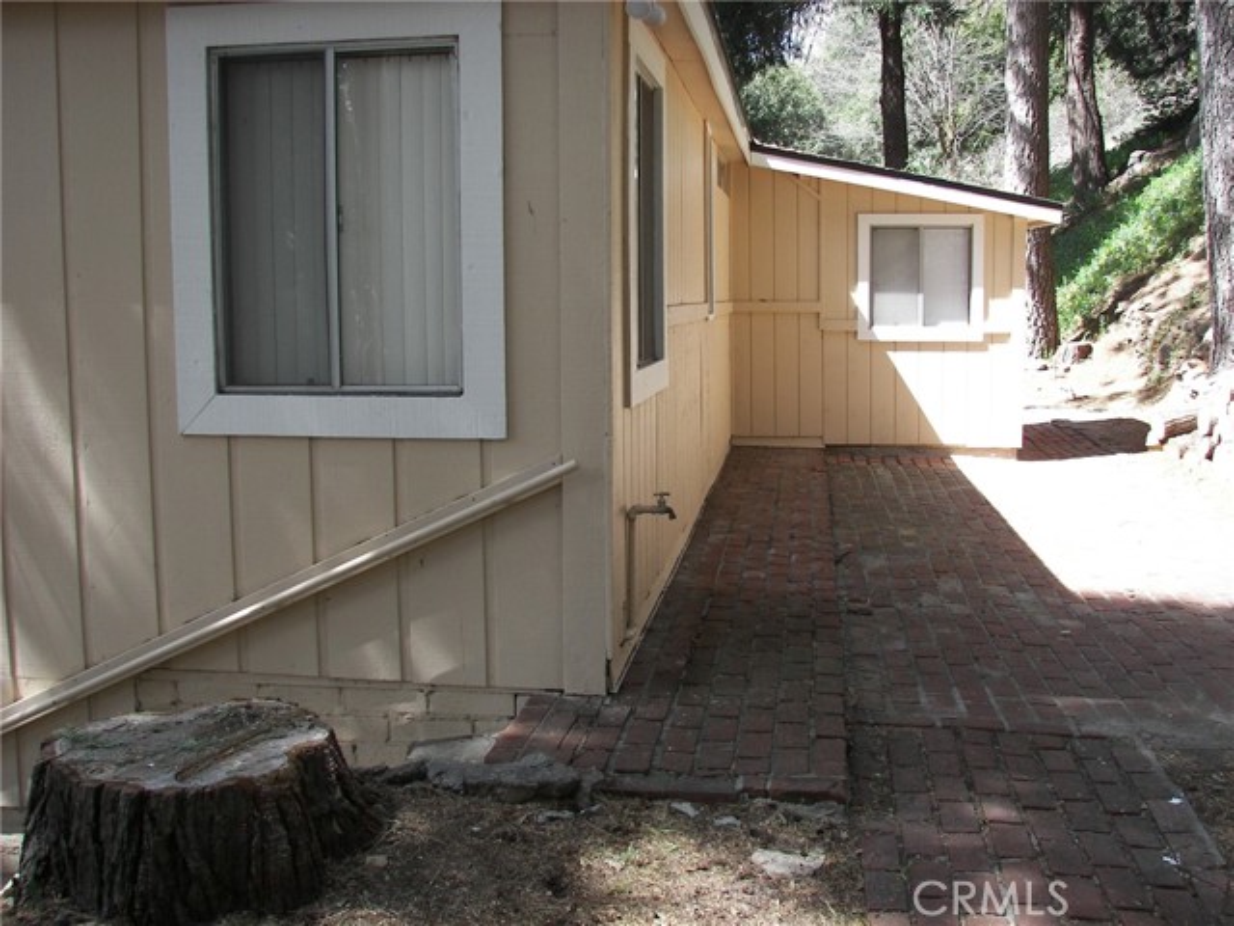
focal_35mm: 36
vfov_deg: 39.7
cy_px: 463
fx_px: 1283
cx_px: 617
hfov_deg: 51.4
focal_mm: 6
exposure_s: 1/125
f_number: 2.8
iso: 50
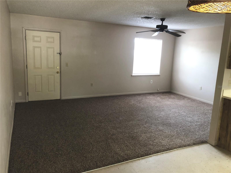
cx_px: 116
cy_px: 86
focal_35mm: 28
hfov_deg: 63.4
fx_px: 187
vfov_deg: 49.7
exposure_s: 1/30
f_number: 1.8
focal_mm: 3.99
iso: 40
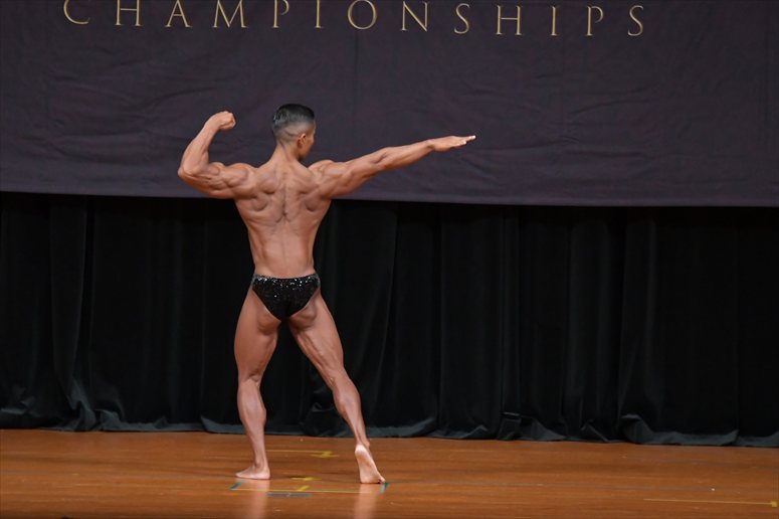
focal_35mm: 255
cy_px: 260
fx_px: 5515
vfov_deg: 5.4
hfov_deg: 8.1
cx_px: 390
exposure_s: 1/400
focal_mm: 170
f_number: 5.6
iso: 4000
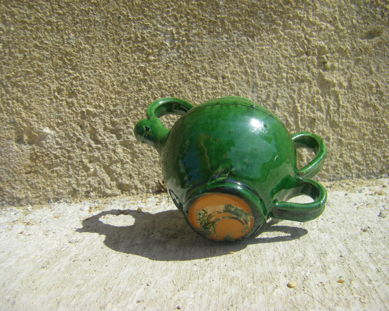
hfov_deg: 45.8
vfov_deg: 37.3
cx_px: 203
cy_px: 156
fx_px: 460
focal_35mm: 40
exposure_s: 1/250
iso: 64
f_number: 7
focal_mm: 6.3
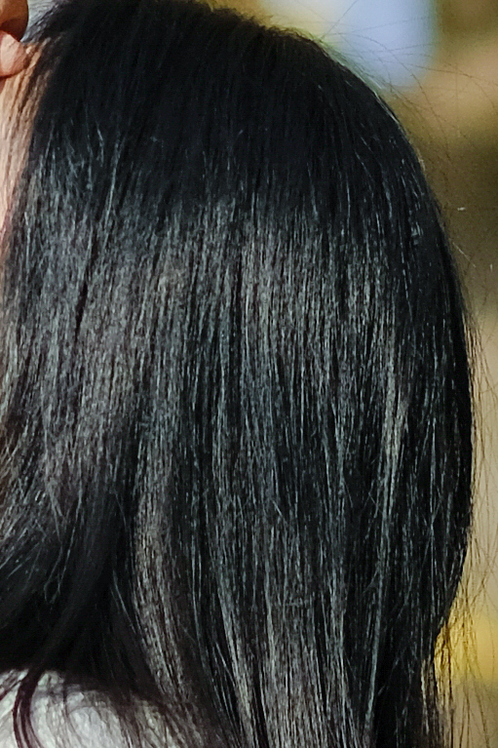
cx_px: -249
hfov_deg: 2.1
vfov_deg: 3.1
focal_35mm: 657
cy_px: -603
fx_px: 13638
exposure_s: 1/14000
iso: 200
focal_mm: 56
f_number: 1.2
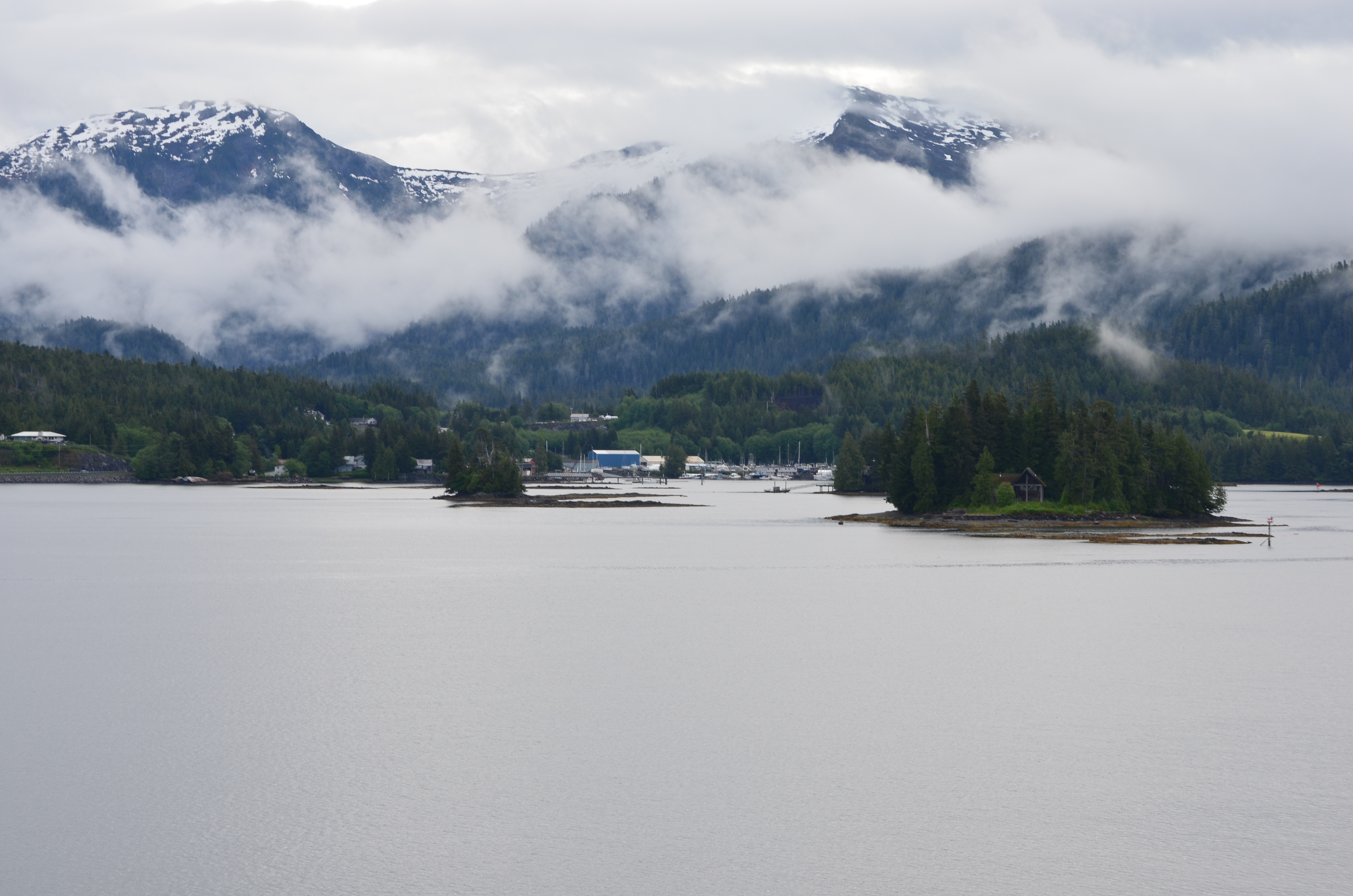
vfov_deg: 14.6
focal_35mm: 93
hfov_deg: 22.0
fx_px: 3488
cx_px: 676
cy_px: 448
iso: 200
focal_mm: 62
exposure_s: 1/125
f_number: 11
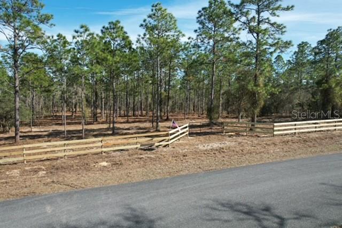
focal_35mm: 22
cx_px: 171
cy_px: 114
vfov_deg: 57.3
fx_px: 209
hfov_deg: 78.5
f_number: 2.8
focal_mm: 8.38
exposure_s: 1/1250
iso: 120
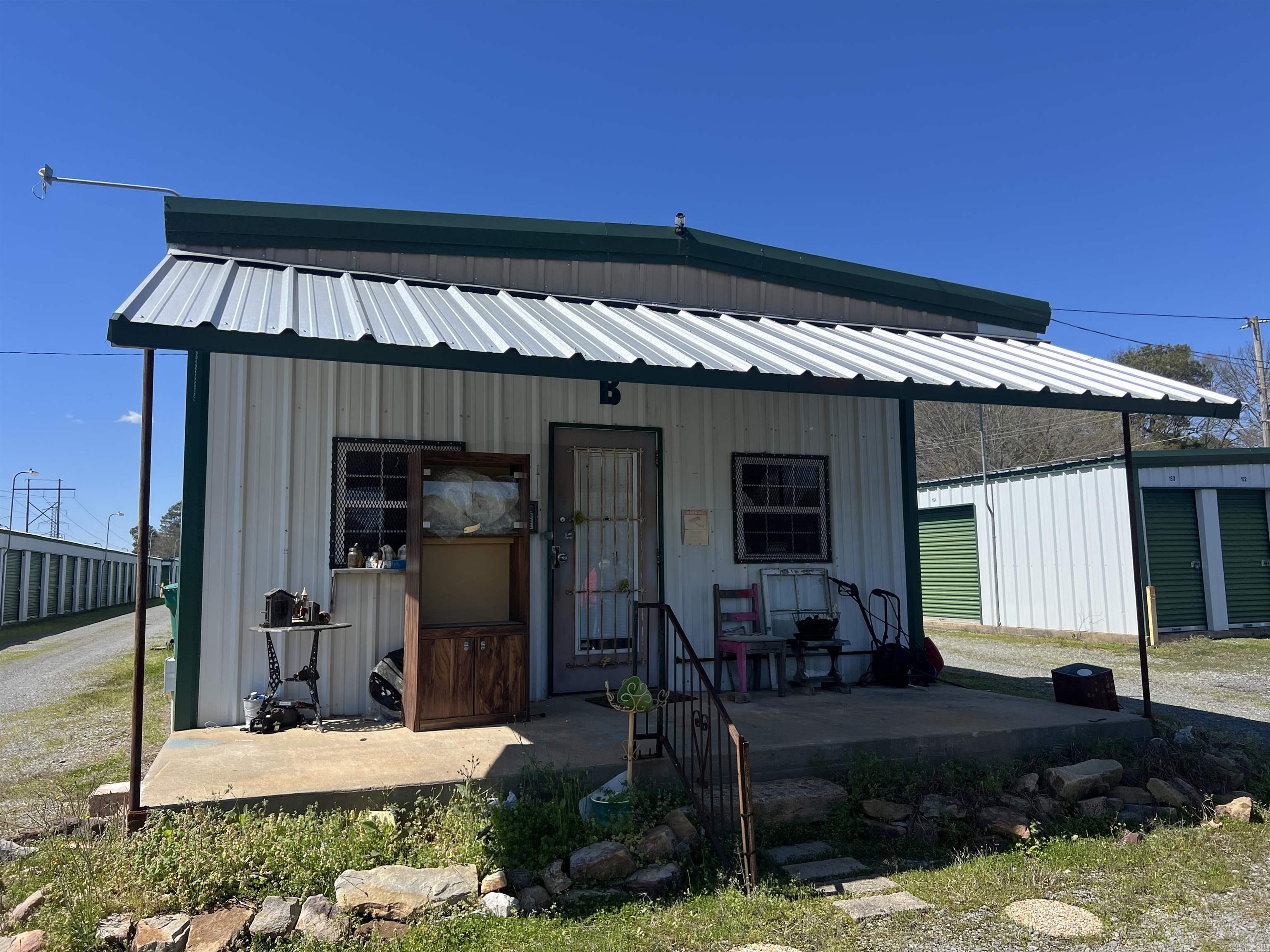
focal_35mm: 26
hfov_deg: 67.3
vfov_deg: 53.1
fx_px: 954
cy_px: 476
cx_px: 635
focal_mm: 5.7
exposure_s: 1/3077
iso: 50
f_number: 1.5
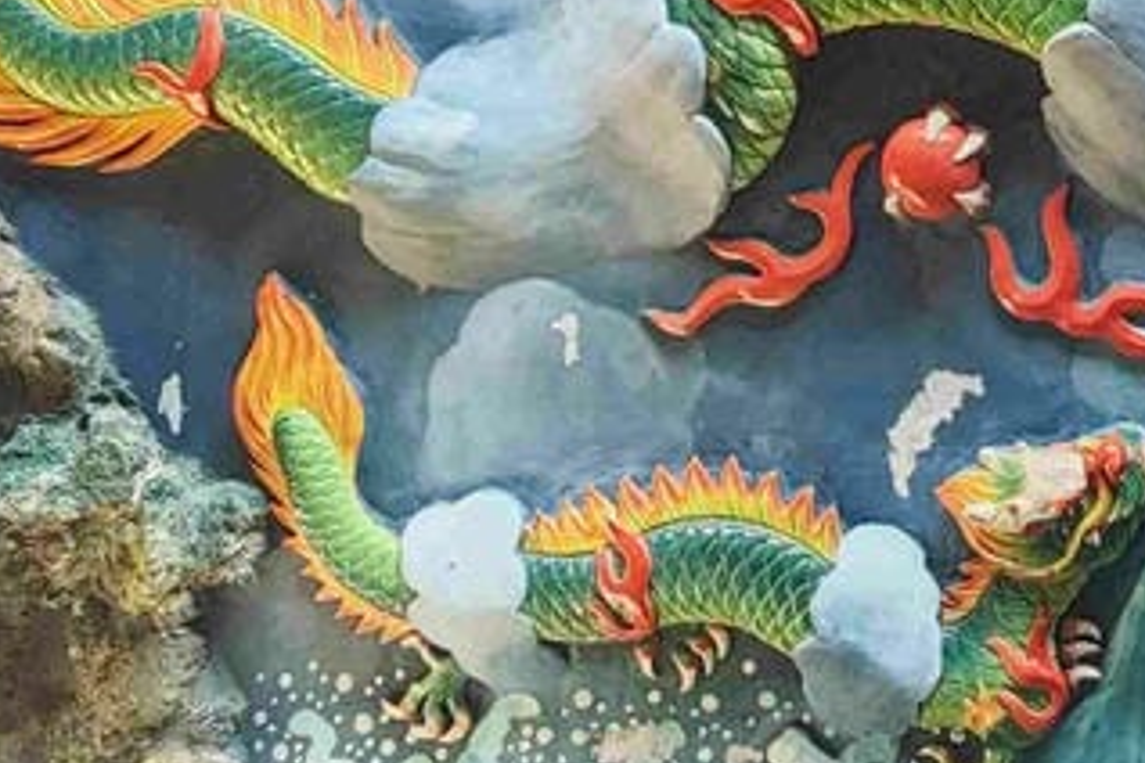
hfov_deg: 33.2
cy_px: -299
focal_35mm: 55
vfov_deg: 21.6
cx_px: 1141
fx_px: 1749
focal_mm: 2.03
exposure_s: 1/60
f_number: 1.8
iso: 100
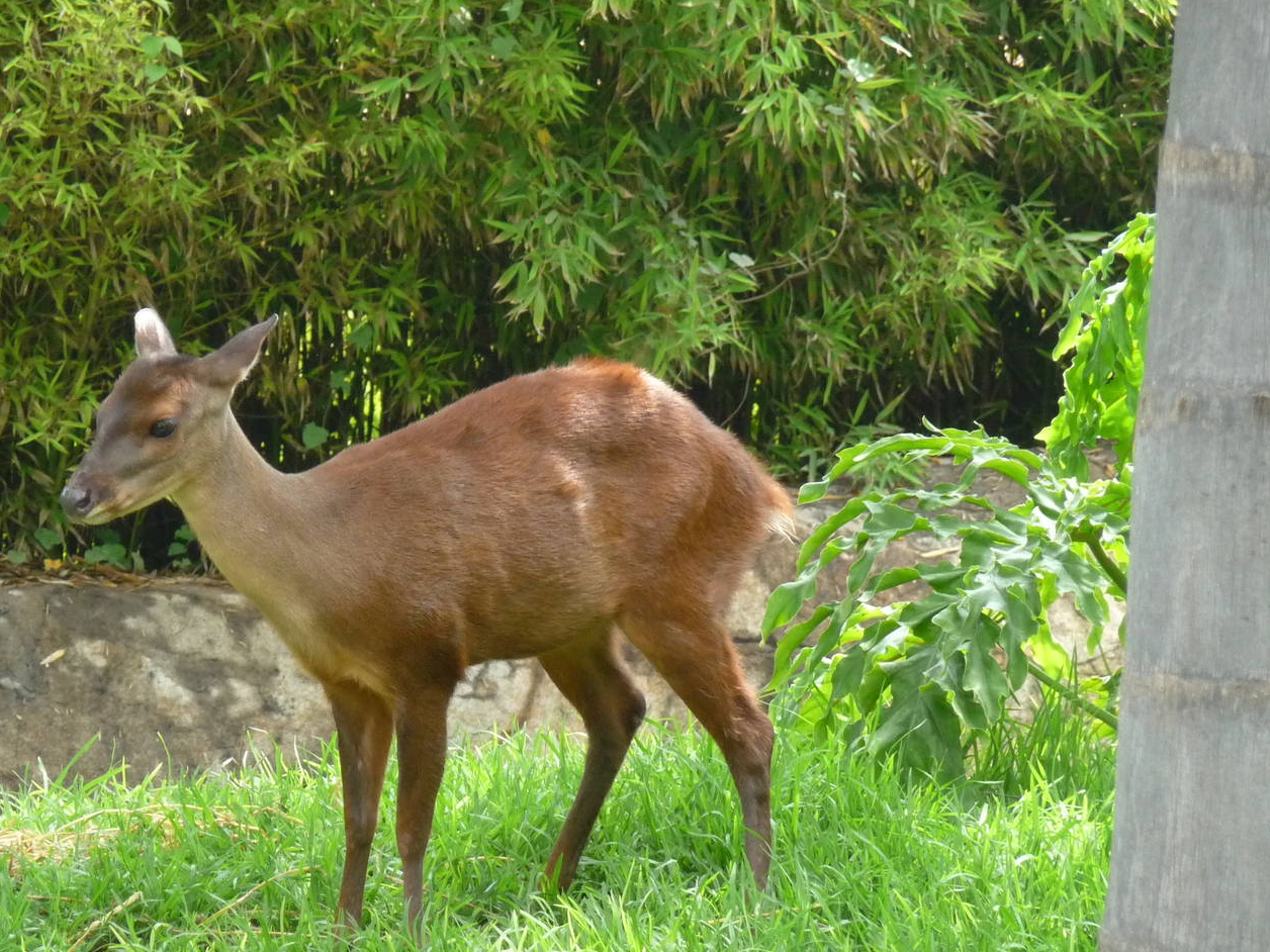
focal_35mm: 270
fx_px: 9906
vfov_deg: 5.5
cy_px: 587
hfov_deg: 7.3
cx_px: 488
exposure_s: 1/160
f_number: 4.8
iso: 320
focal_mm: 36.4
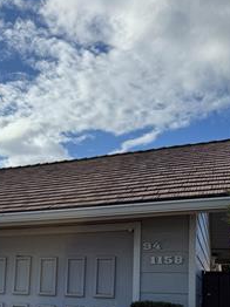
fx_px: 390
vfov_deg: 40.3
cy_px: 267
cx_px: 26
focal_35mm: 44
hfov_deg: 31.4
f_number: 1.78
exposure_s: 1/5319
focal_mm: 6.76
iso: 80
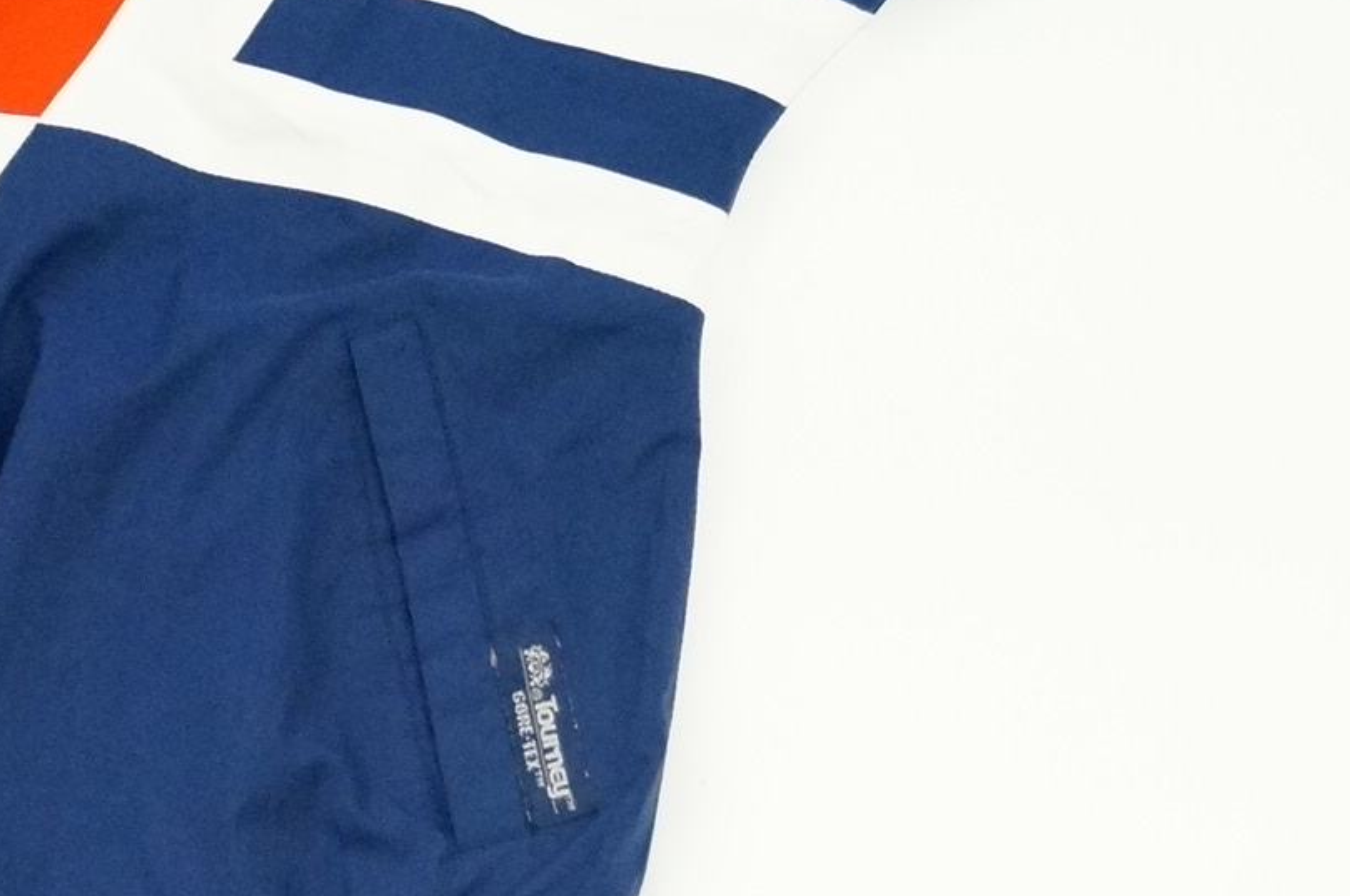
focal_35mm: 118
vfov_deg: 11.5
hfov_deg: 17.3
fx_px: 4419
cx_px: 484
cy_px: 48
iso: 2000
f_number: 4.5
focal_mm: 26
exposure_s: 1/60
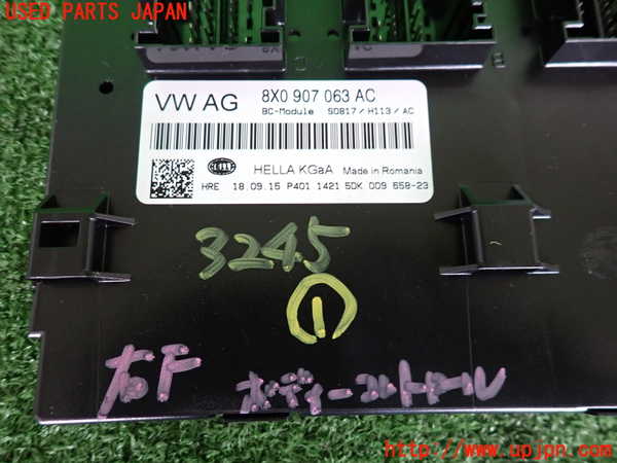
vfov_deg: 54.9
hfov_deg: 69.4
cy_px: 232
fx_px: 446
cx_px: 308
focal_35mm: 25
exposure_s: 1/30
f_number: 2
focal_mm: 4.5
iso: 320
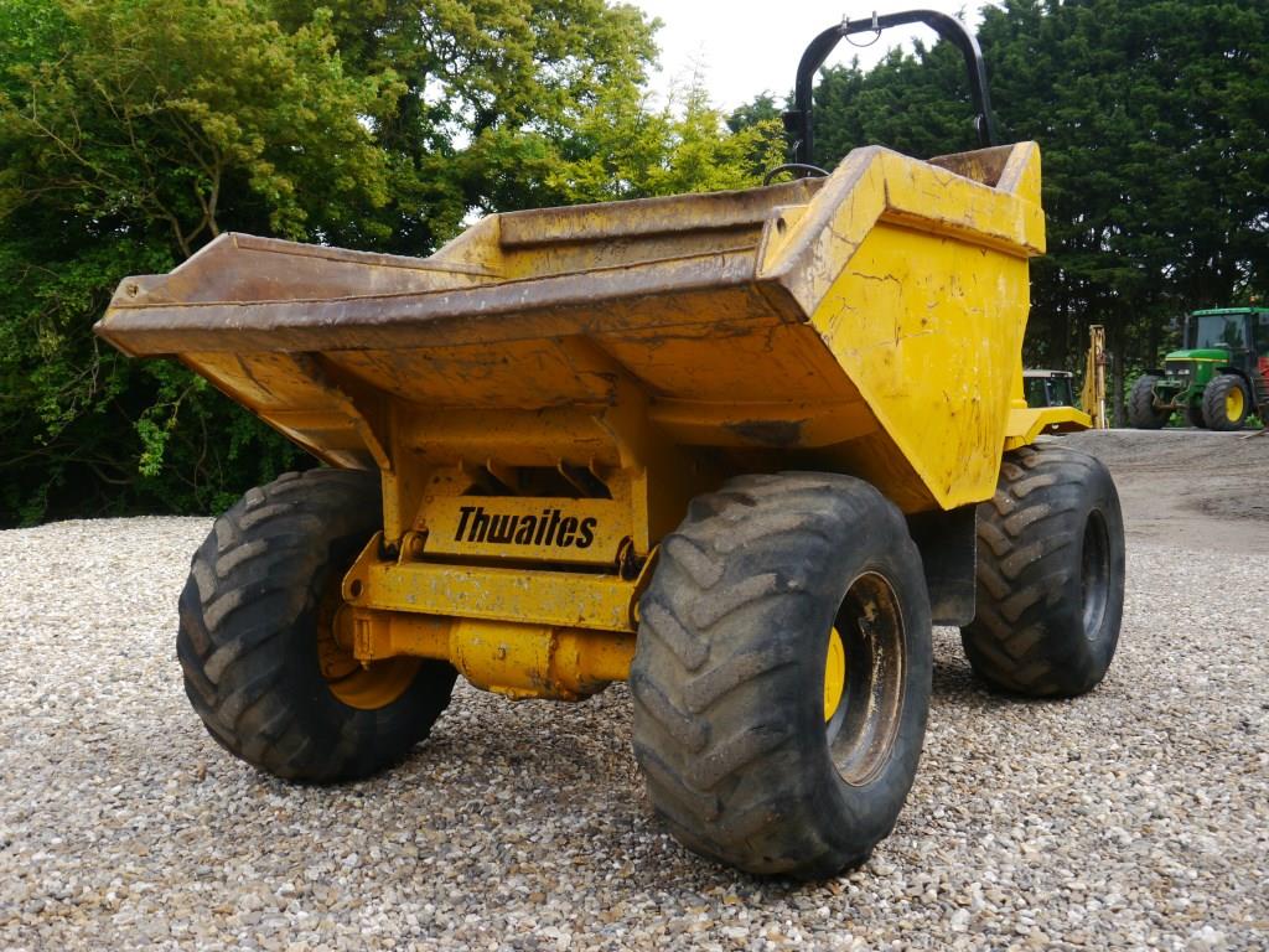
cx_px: 634
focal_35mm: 36
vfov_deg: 39.7
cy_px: 476
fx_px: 1320
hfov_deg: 51.4
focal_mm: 18
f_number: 5.6
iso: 160
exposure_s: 1/160
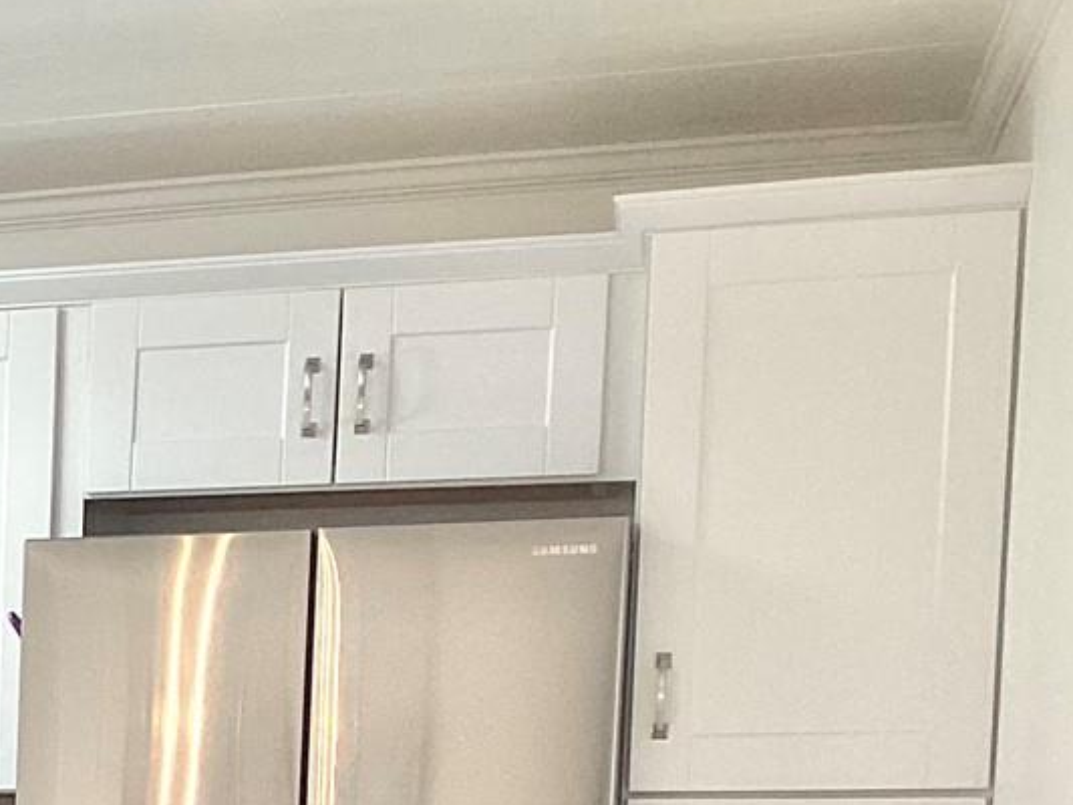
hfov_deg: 18.9
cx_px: -467
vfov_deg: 14.9
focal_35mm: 93
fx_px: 2883
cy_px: 1151
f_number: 2.4
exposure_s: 1/120
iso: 64
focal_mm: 3.3
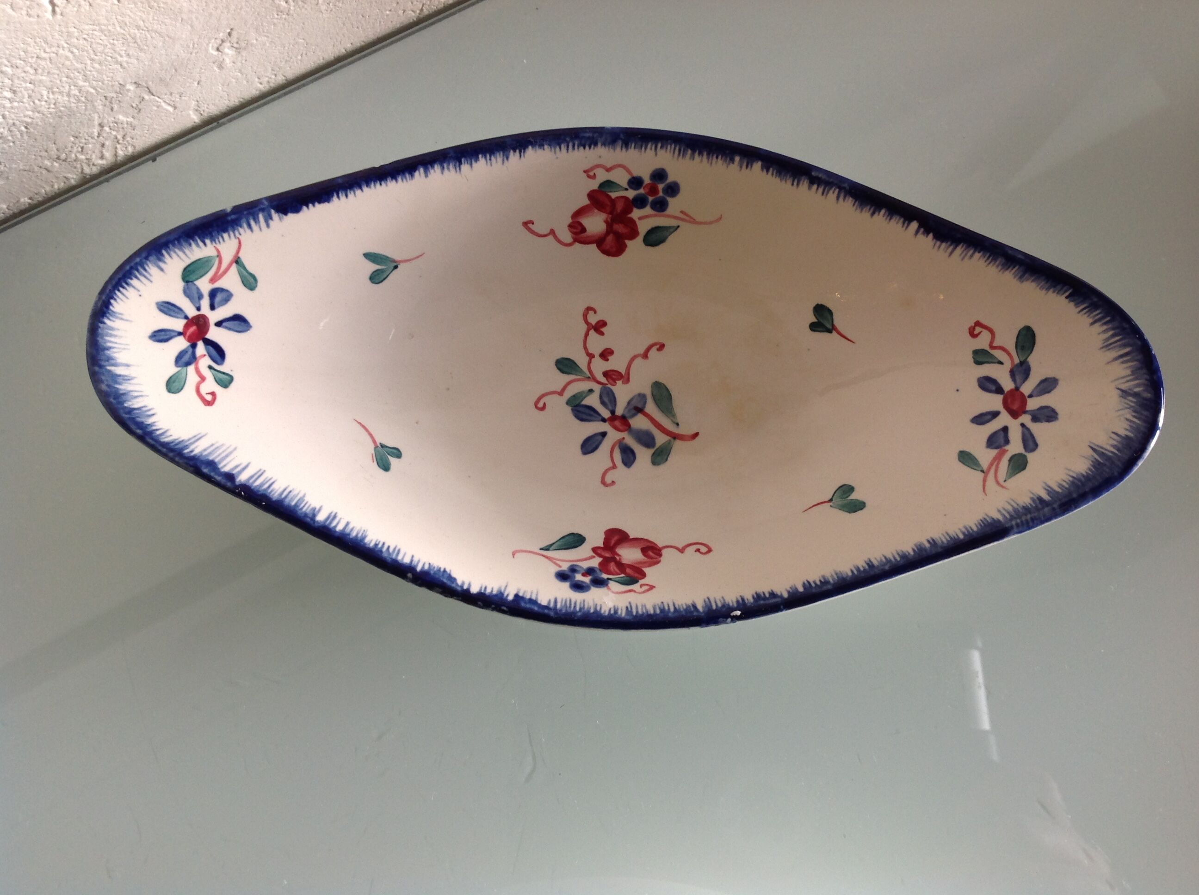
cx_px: 600
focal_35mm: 35
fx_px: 1211
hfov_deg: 52.7
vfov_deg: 40.6
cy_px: 448
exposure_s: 1/17
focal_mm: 4.28
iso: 50
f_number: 2.4
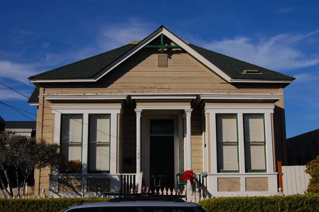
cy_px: 106
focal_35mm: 45
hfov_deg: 43.6
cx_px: 160
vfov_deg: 29.8
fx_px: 398
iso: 200
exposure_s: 1/250
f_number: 16
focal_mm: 30
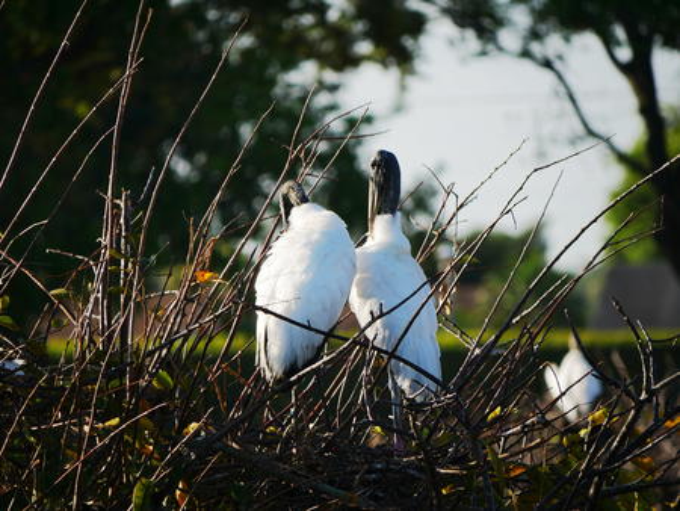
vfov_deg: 2.5
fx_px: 11793
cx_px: 340
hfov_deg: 3.3
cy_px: 256
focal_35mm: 600
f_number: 5.6
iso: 250
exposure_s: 1/640
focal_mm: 300
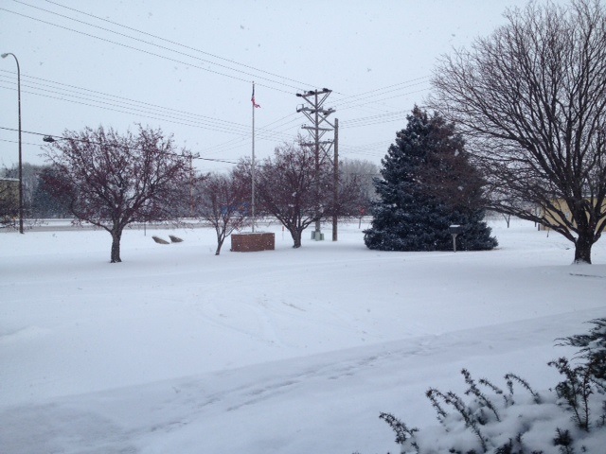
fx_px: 613
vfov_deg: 40.7
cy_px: 227
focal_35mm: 35
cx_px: 303
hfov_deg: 52.6
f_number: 2.4
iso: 50
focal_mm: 4.28
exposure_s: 1/1346
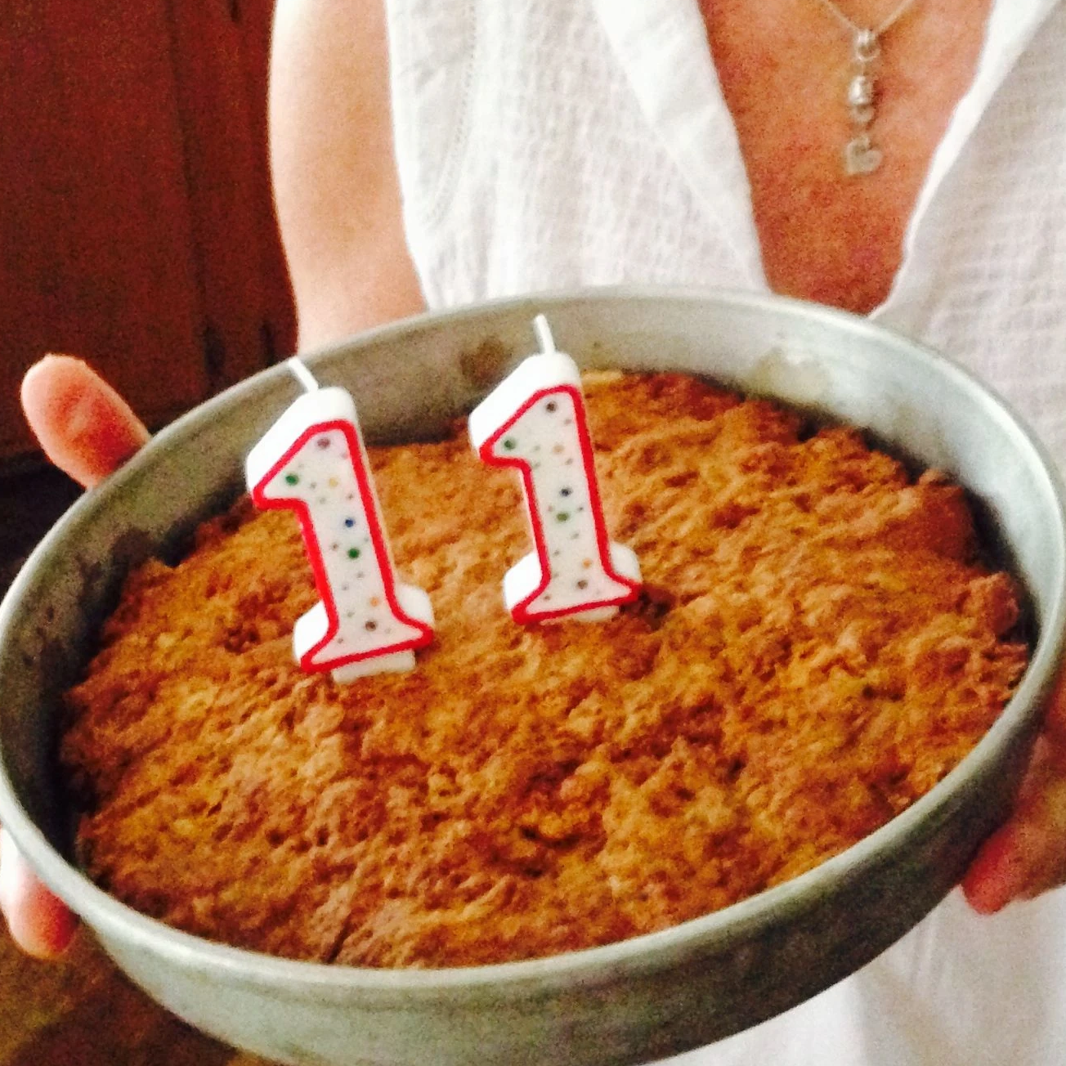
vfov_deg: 23.3
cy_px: 190
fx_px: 2543
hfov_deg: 23.6
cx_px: 664
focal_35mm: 73
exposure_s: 1/15
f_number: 2.4
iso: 640
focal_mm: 4.12
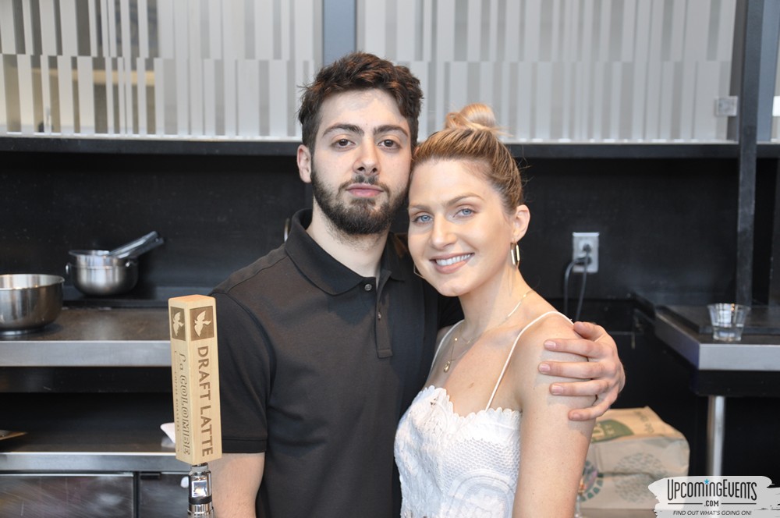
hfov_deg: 38.9
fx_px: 1104
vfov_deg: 26.4
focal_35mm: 51
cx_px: 390
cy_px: 259
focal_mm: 34
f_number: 5
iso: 400
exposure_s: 1/25
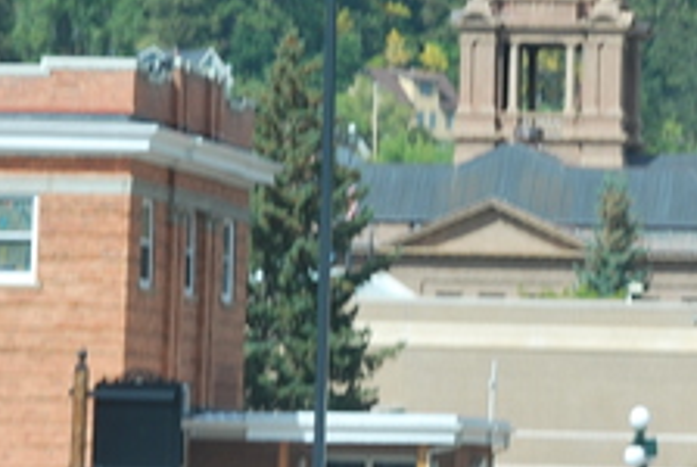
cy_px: -95
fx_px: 6145
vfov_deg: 4.3
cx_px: 501
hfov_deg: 6.5
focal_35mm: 317
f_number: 8
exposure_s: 1/125
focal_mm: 86
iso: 100
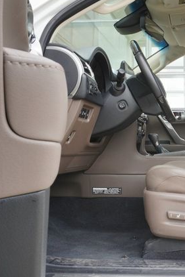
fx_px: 368
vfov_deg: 41.3
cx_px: 207
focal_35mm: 48
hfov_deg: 25.9
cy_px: 138
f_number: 13
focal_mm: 21
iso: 160
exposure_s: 1/15
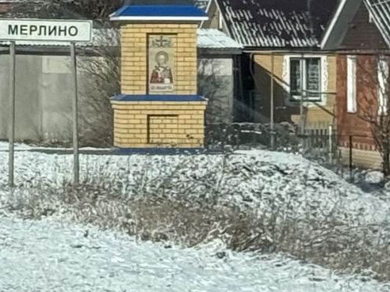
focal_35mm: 117
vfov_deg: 12.4
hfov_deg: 16.8
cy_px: -51
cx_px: 106
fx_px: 1318
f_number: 1.78
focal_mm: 6.76
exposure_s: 1/5848
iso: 64
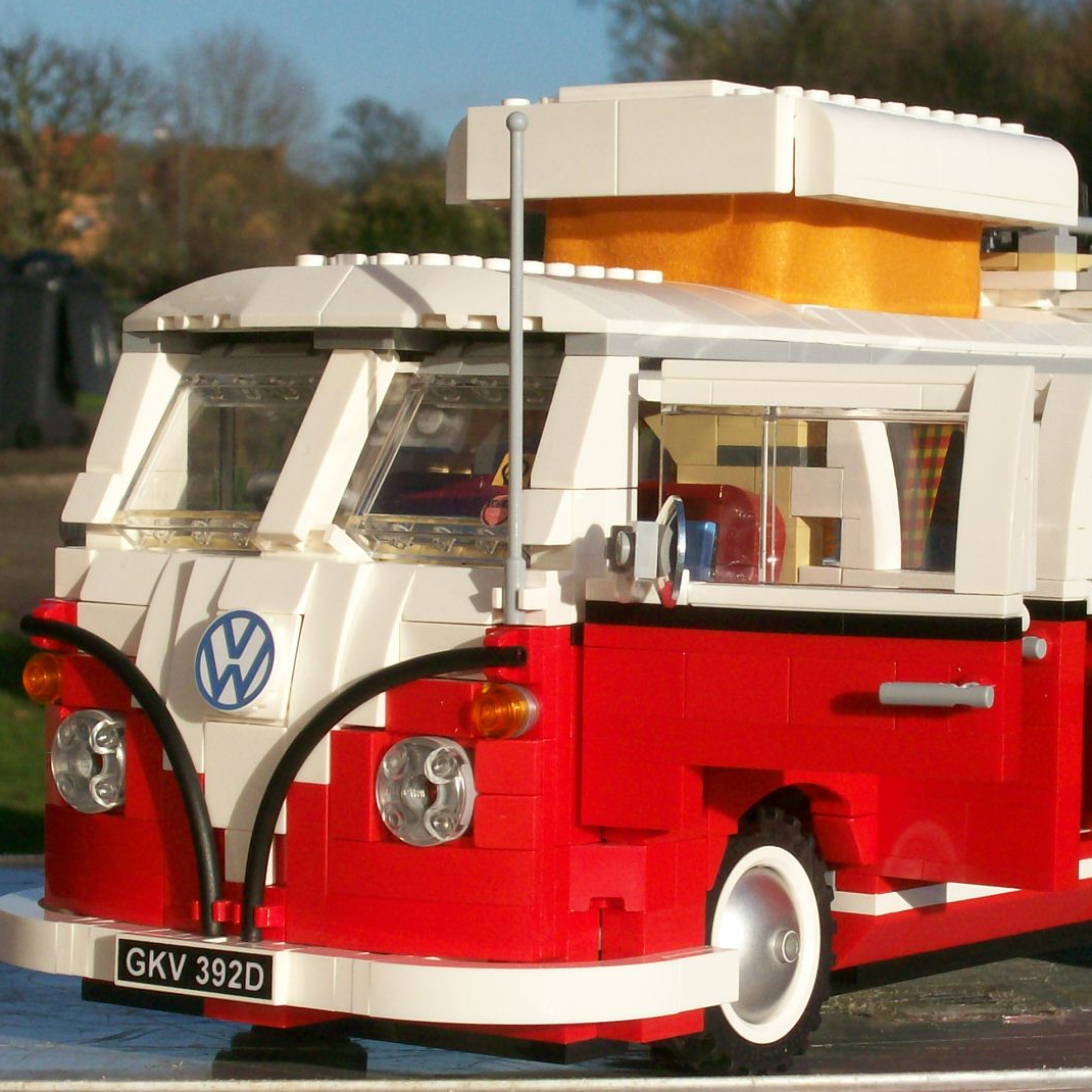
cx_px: 689
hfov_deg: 15.1
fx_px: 4104
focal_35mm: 115
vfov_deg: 15.2
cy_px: 605
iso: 80
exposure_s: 1/538
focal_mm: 14.3
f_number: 7.6
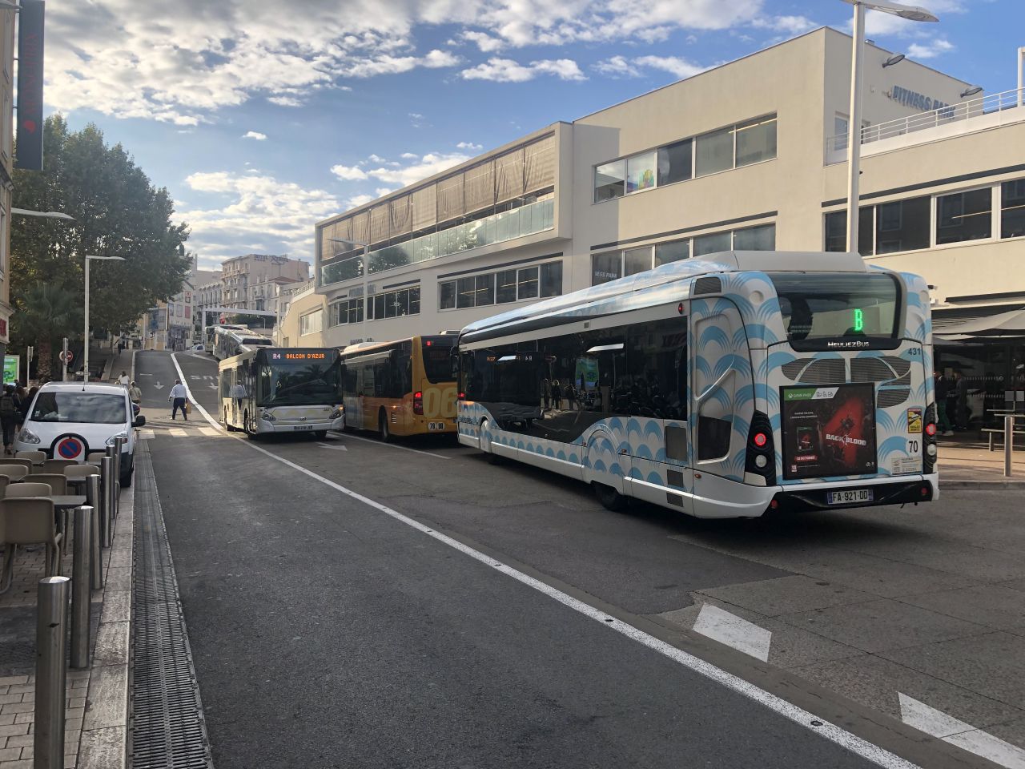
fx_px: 829
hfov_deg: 63.4
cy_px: 384
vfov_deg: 49.7
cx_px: 512
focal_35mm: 28
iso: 20
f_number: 1.8
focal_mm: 4
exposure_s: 1/1091
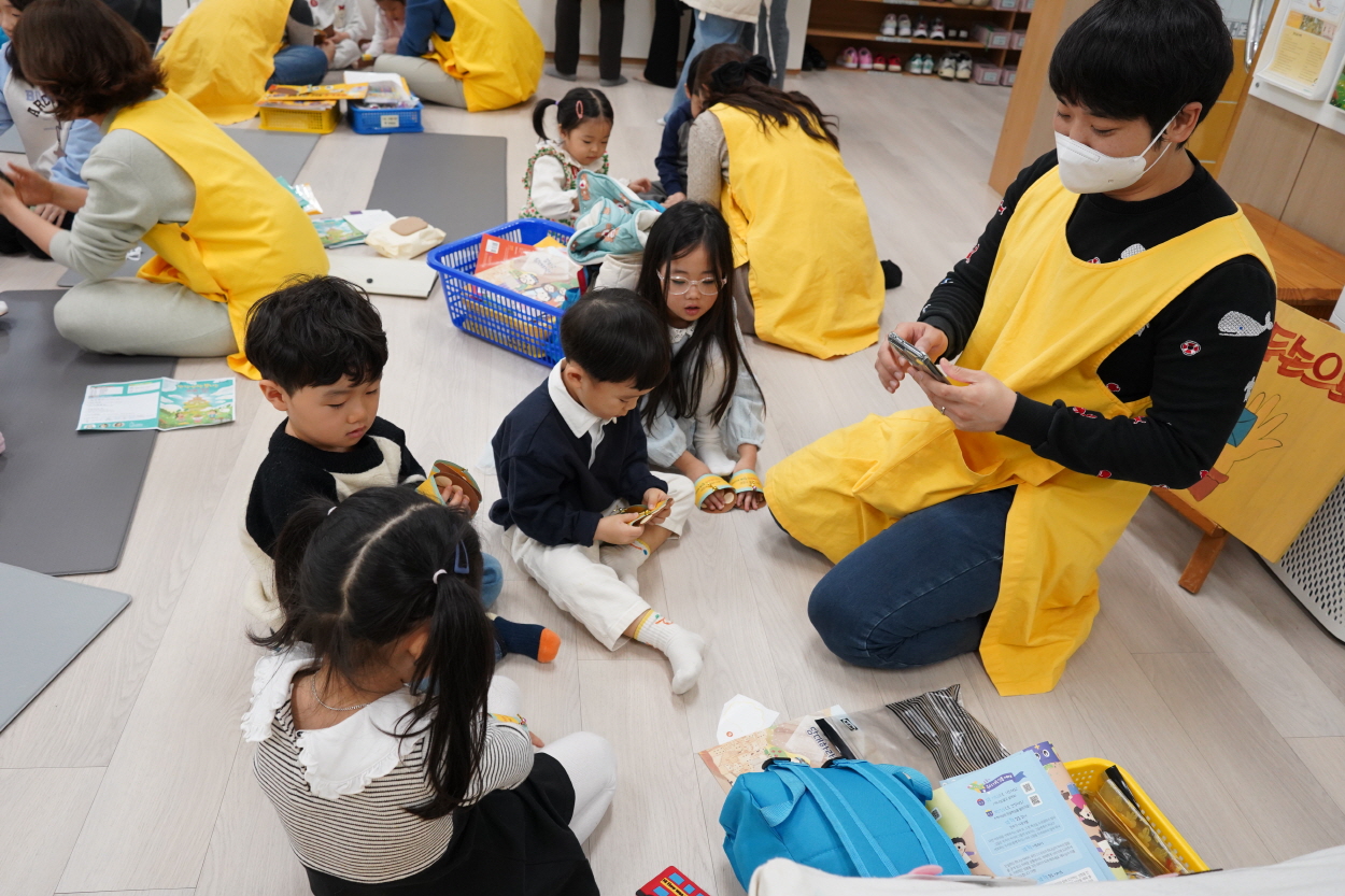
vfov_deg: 46.4
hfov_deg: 65.5
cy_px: 448
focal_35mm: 28
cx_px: 672
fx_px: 1046
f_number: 5.6
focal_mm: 28
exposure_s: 1/100
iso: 2500
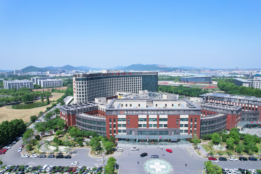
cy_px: 87
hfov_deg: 78.6
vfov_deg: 57.2
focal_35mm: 22
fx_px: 159
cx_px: 130
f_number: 2.8
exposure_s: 1/2000
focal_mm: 8.38
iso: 100
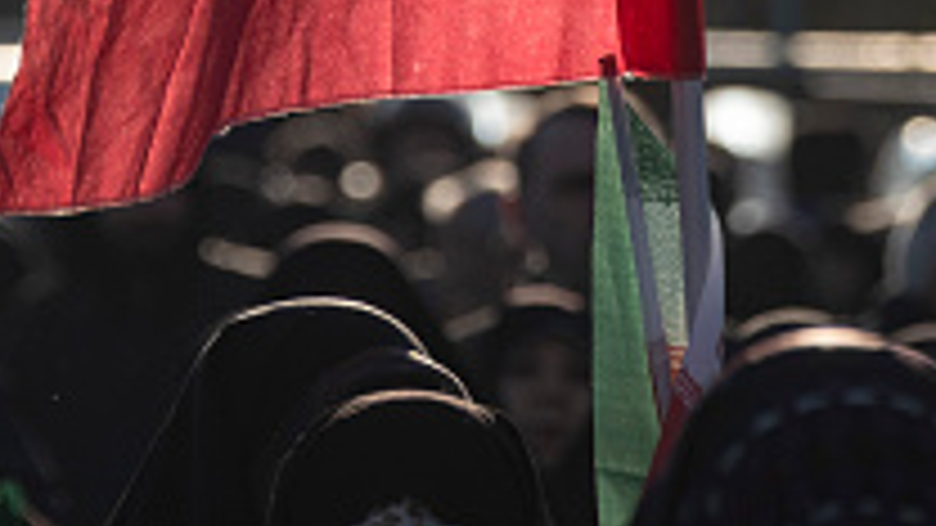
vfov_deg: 1.4
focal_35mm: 843
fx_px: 20922
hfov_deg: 2.6
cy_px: -234
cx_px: 374
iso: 250
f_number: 5
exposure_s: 1/1000
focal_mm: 188.2
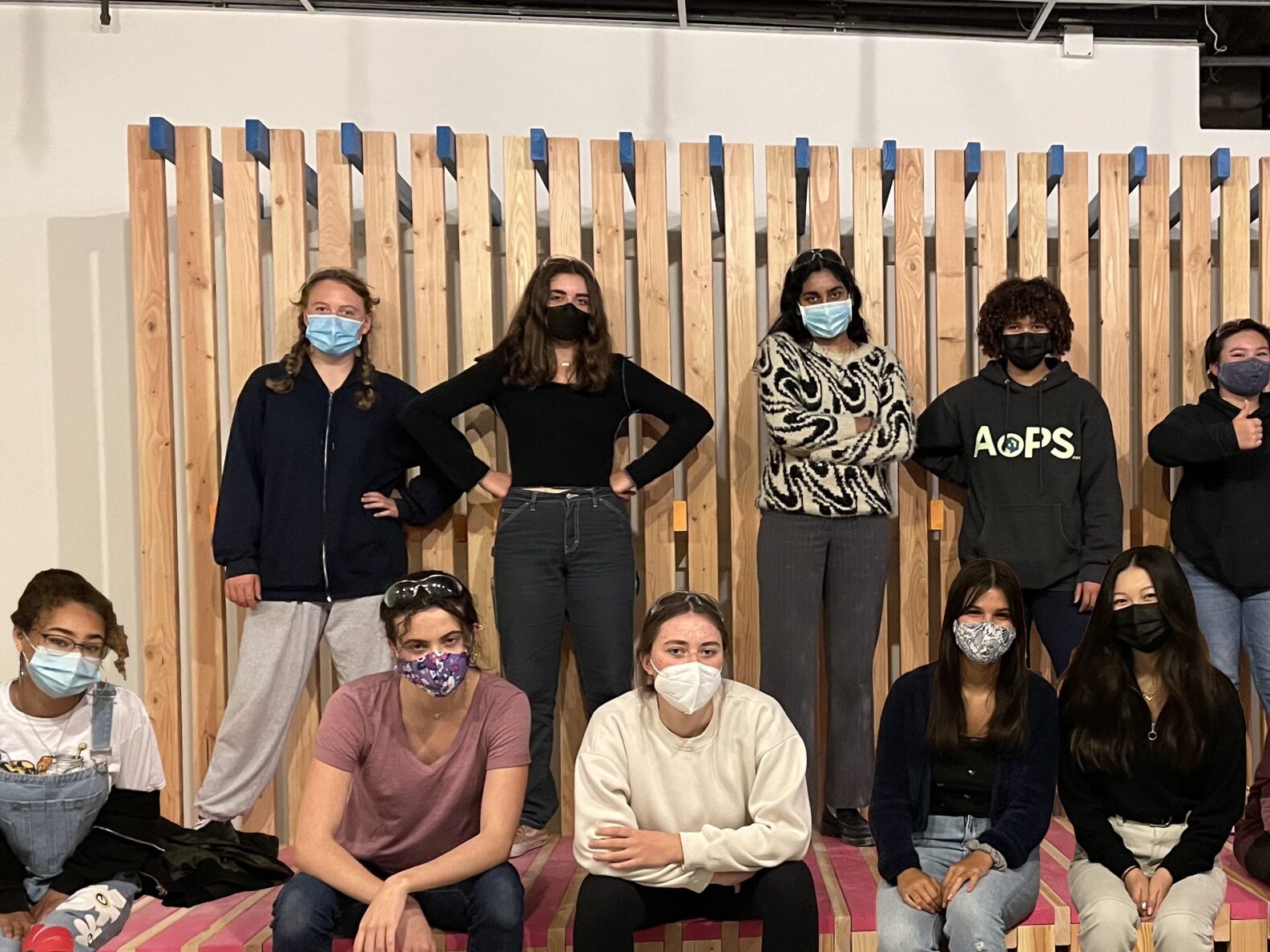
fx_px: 1541
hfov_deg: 43.7
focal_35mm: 42
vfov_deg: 34.2
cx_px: 911
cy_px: 598
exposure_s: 1/30
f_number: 1.6
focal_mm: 4.2
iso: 500
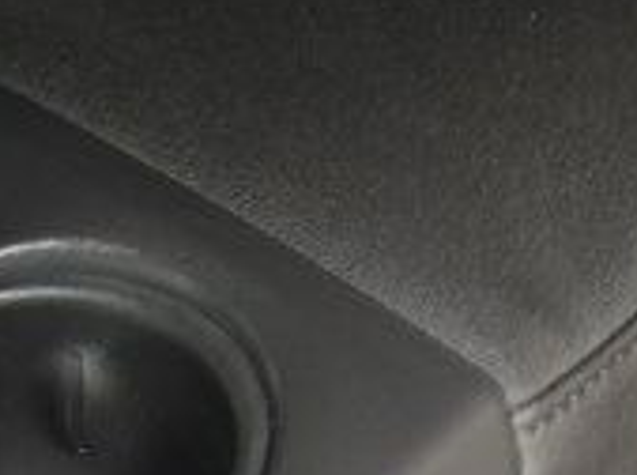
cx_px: 79
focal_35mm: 159
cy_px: 300
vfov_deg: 9.3
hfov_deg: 12.4
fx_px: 2916
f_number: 3.8
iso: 1800
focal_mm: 29
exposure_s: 1/20
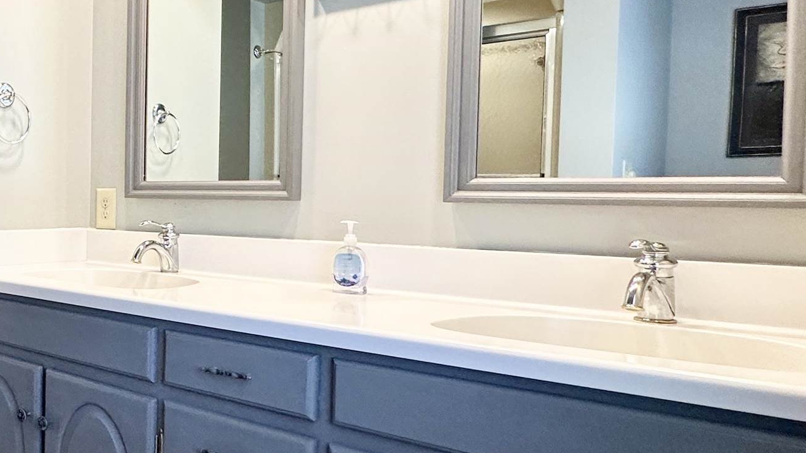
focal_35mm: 36
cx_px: 14
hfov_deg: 46.9
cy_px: 215
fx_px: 769
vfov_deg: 32.8
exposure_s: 1/120
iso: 250
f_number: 2.2
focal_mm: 2.22
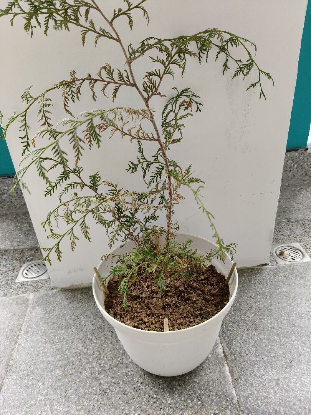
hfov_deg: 53.1
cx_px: 156
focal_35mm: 26
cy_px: 208
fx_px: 311
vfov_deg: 67.3
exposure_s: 1/120
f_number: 1.8
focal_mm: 4.84
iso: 250
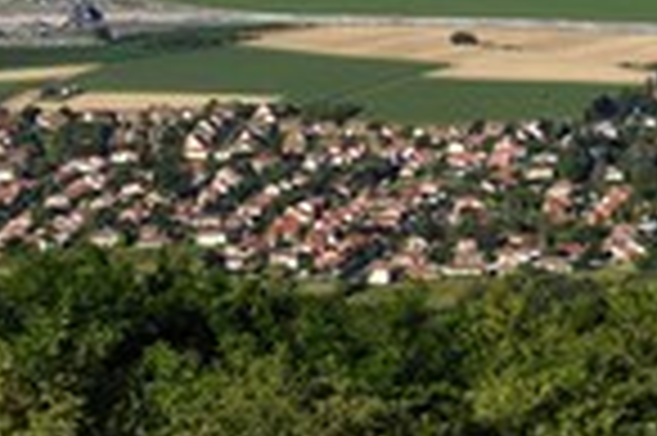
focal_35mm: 158
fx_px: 2880
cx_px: 711
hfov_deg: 12.8
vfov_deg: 8.5
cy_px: -180
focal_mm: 55
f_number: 18
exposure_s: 1/200
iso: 200
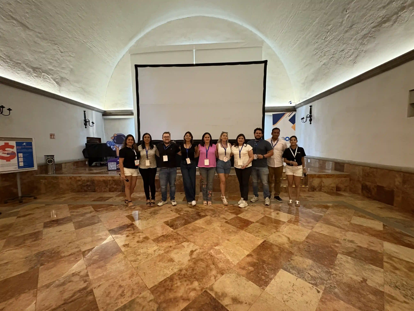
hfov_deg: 102.1
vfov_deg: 85.7
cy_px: 156
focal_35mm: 14
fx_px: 167
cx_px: 207
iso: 1000
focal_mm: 2.22
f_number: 2.2
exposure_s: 1/30
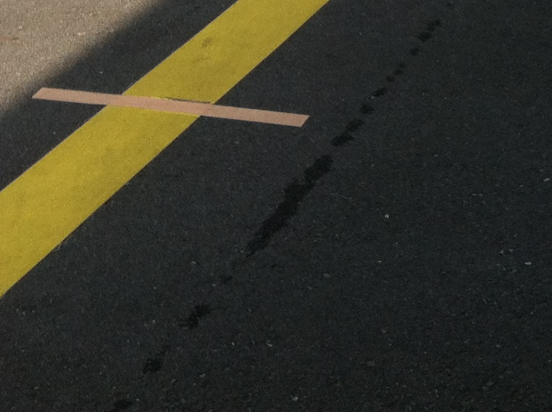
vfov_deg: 11.5
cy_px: -237
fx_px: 1942
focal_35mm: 122
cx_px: 362
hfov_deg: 16.1
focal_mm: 3.85
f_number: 2.8
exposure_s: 1/914
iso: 80
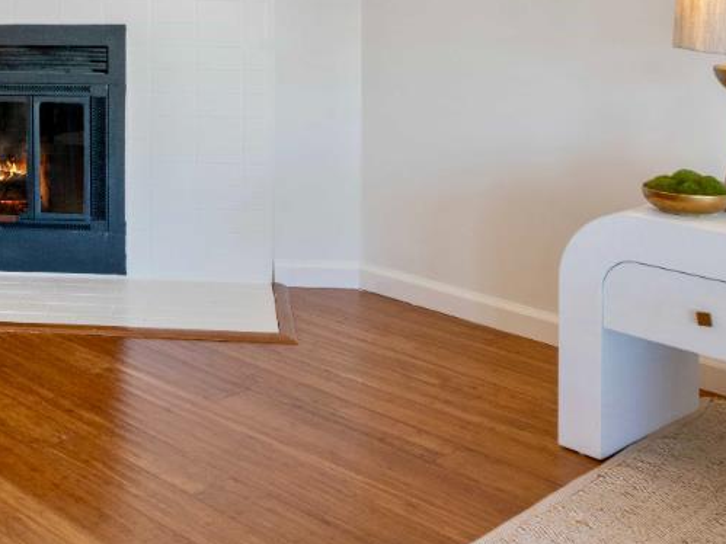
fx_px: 1090
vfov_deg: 26.2
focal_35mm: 52
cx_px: 86
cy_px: -26
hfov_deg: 34.9
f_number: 13
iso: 640
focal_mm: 18
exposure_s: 1/6
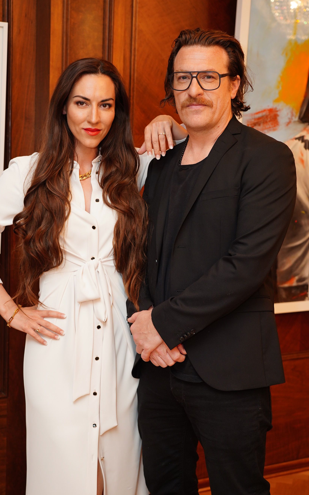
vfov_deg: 34.5
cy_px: 256
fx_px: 795
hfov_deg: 22.0
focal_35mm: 59
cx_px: 137
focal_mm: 51
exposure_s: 1/125
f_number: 4
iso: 1000
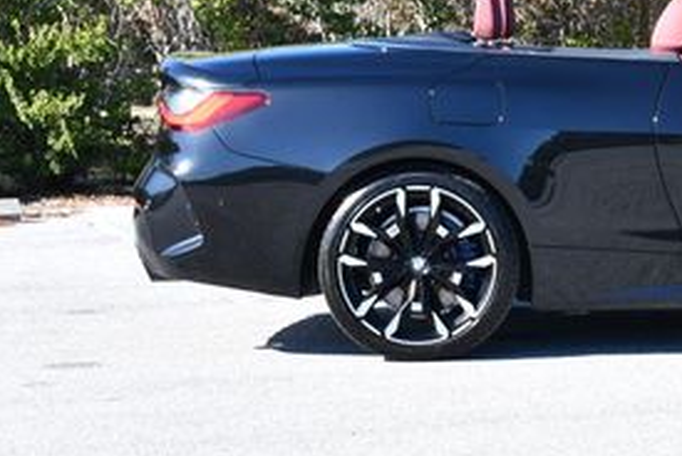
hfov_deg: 13.4
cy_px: -57
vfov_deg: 9.1
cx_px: 789
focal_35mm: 149
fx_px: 2826
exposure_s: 1/250
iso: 200
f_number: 7.1
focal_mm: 32
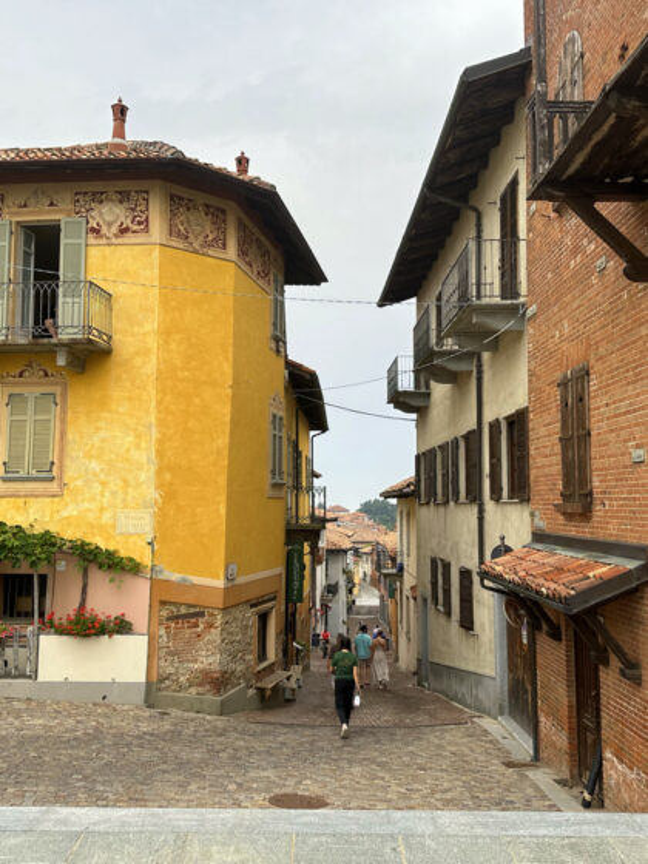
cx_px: 324
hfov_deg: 56.8
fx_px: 599
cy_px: 432
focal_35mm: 24
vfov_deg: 71.6
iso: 80
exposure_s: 1/3155
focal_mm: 6.86
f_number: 1.78
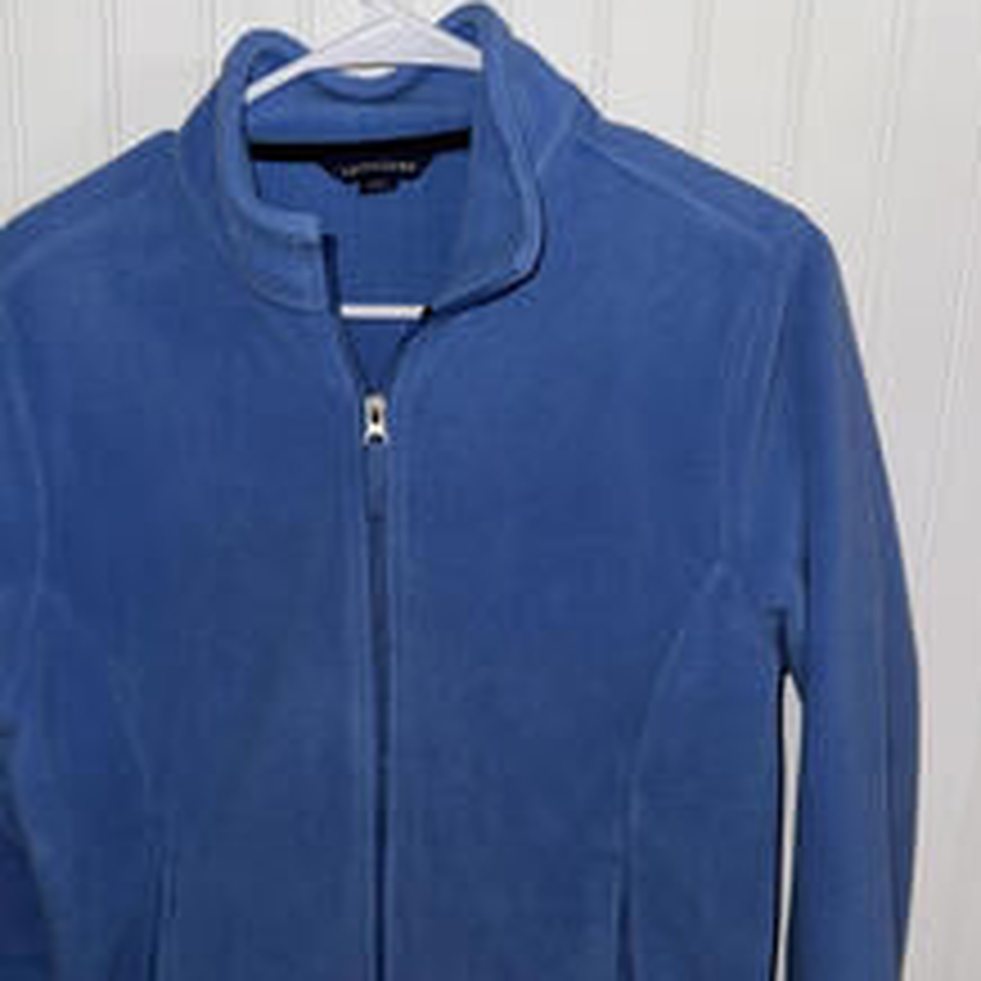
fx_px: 1186
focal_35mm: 37
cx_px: 392
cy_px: 657
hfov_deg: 44.7
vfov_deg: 44.3
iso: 100
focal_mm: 6.76
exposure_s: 1/34
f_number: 1.78
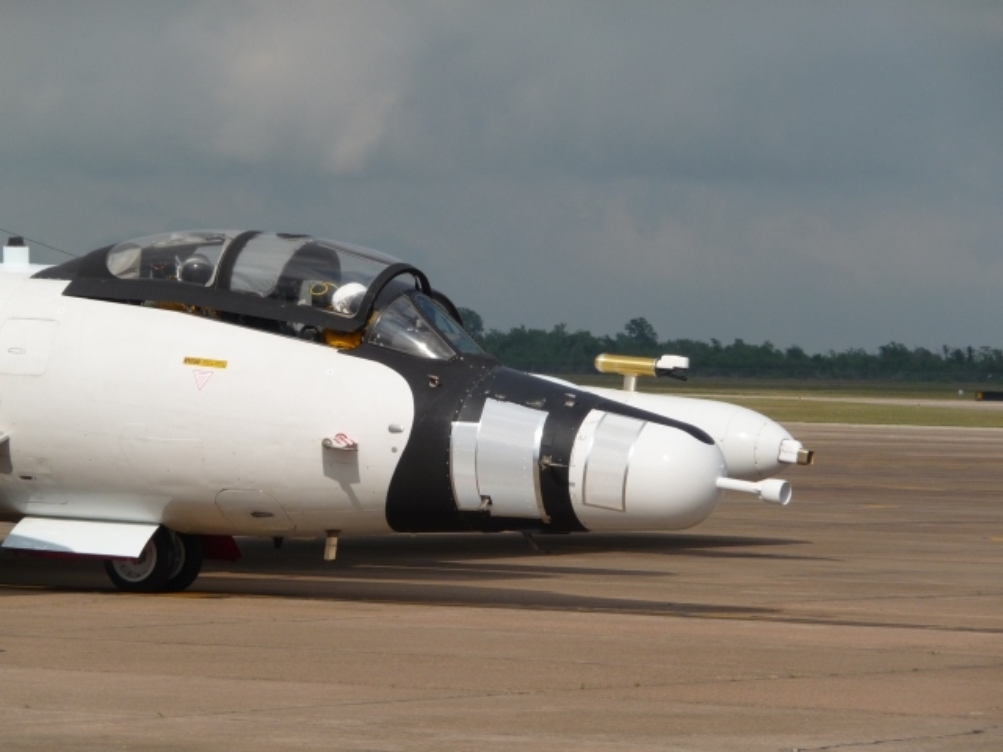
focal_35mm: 212
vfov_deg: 7.0
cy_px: 376
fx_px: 6143
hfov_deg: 9.3
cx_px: 502
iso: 100
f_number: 11
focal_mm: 36.4
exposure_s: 1/250
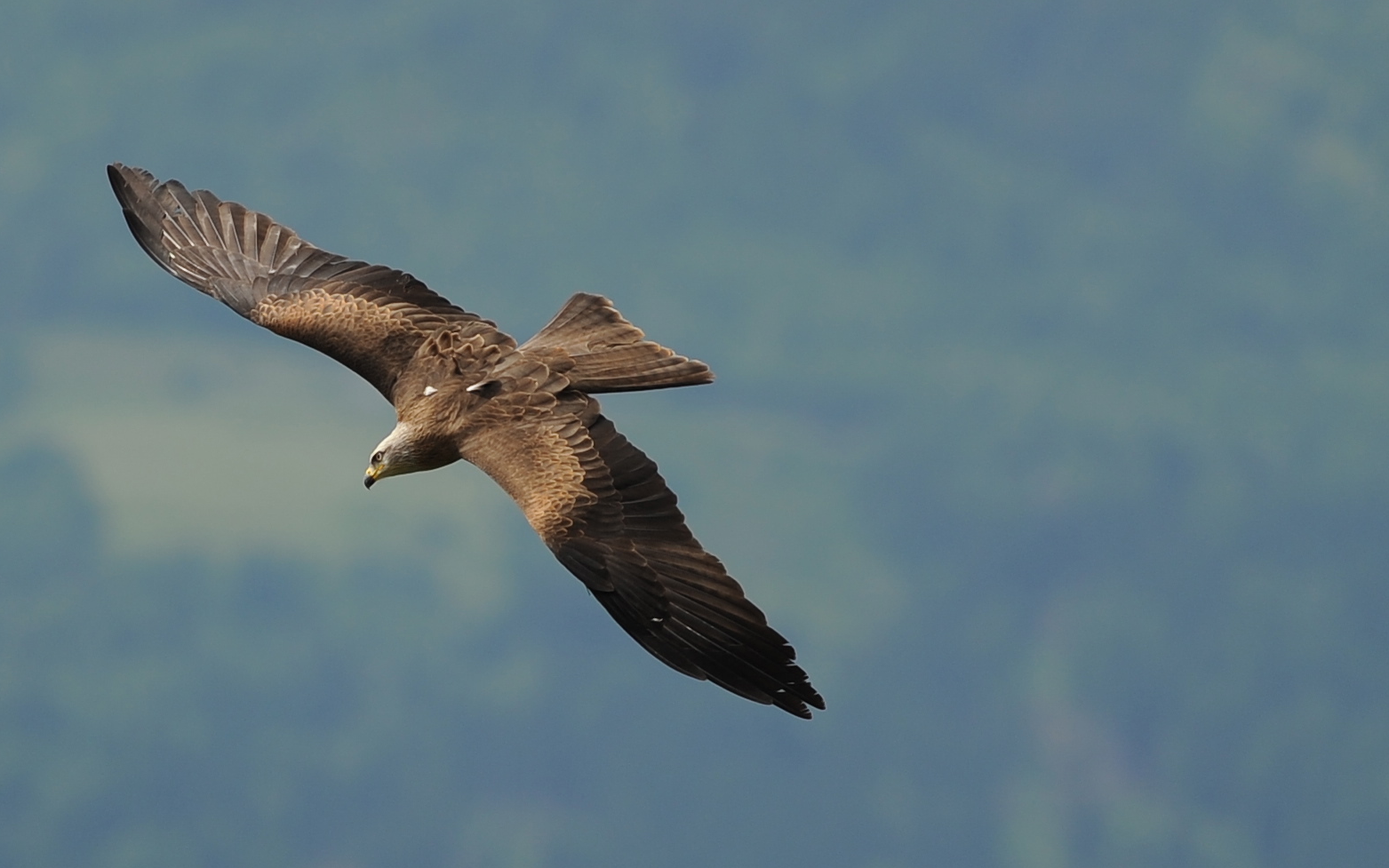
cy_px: 426
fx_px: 6966
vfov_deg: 7.1
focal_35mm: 184
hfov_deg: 11.4
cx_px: 694
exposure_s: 1/3200
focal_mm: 180
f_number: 2.8
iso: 200
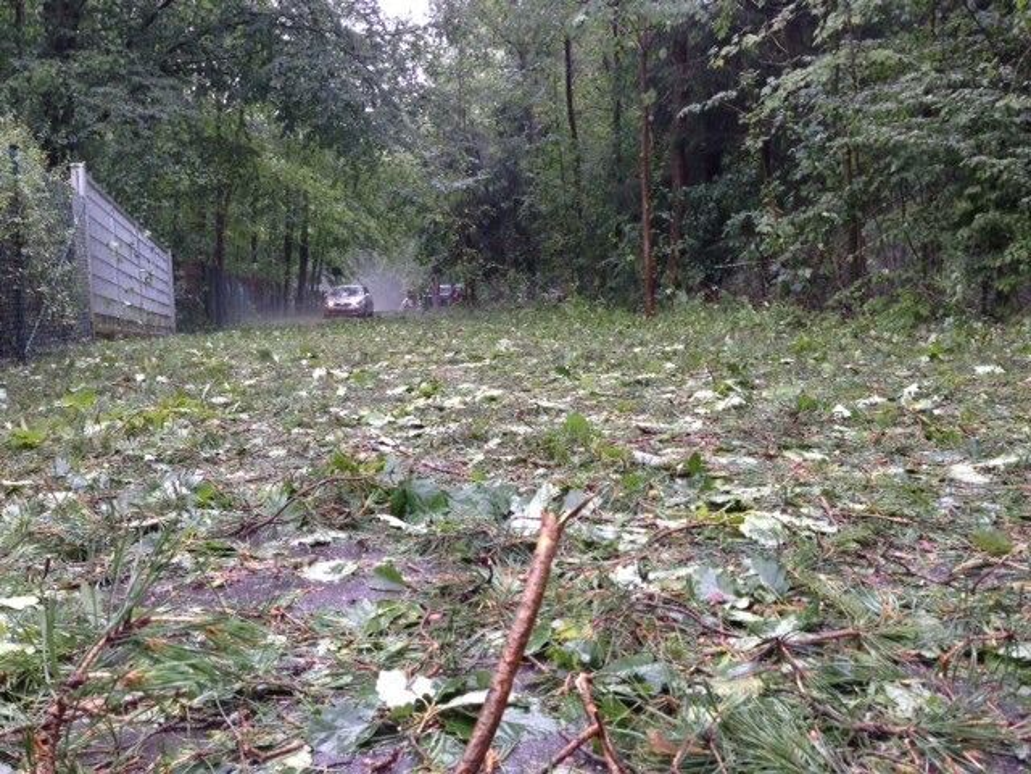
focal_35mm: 33
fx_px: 983
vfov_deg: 42.9
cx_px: 516
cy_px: 387
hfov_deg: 55.4
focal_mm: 4.13
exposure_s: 1/120
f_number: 2.4
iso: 80
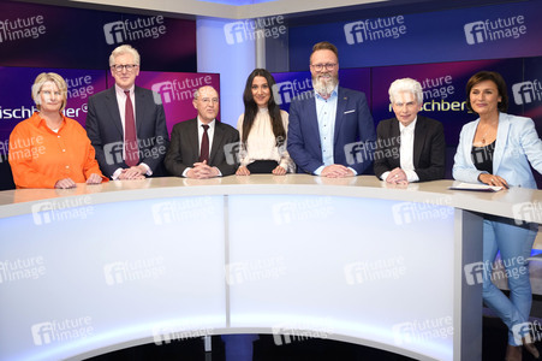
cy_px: 180
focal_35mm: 28
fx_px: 421
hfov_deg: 65.5
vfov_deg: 46.3
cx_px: 271
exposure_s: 1/160
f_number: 5
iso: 2000
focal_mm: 28
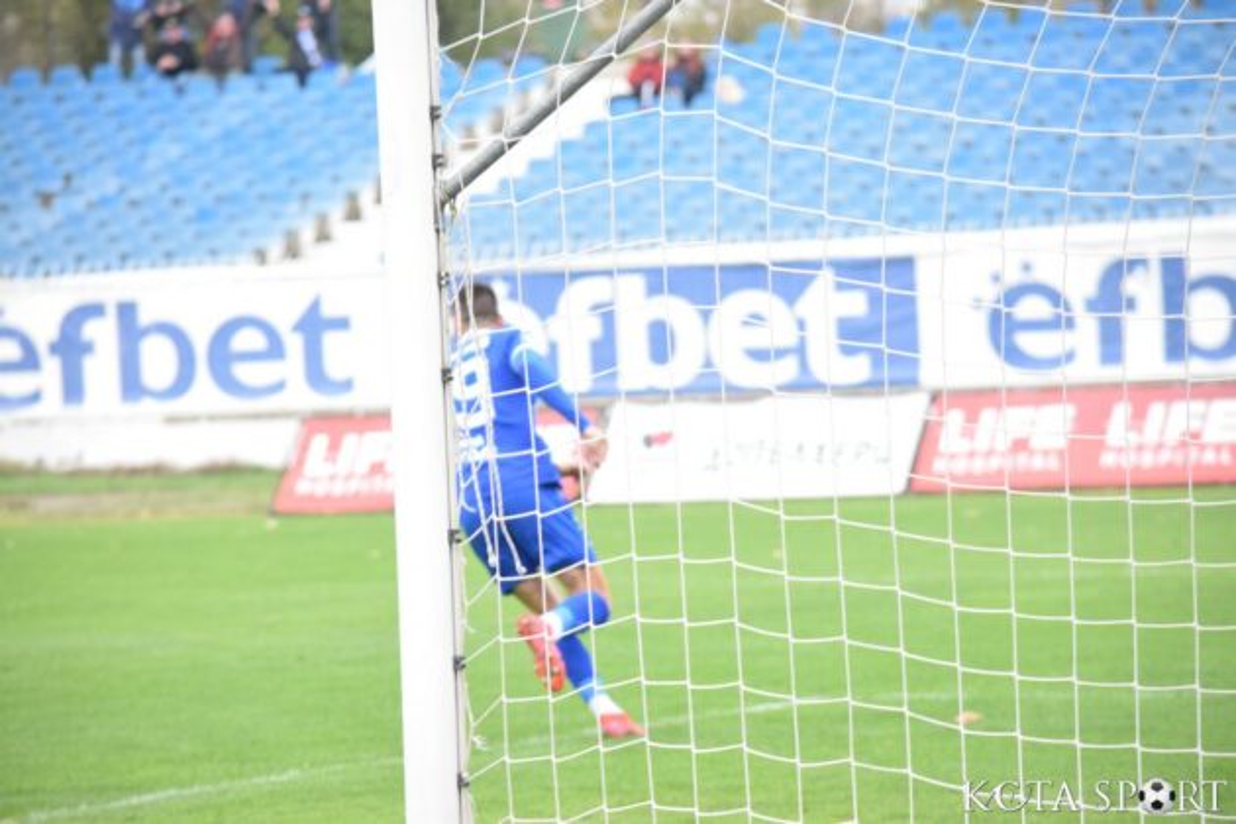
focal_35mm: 202
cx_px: 618
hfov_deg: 10.2
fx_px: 6952
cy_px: 412
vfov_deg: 6.8
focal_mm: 135
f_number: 4.8
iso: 3200
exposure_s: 1/800
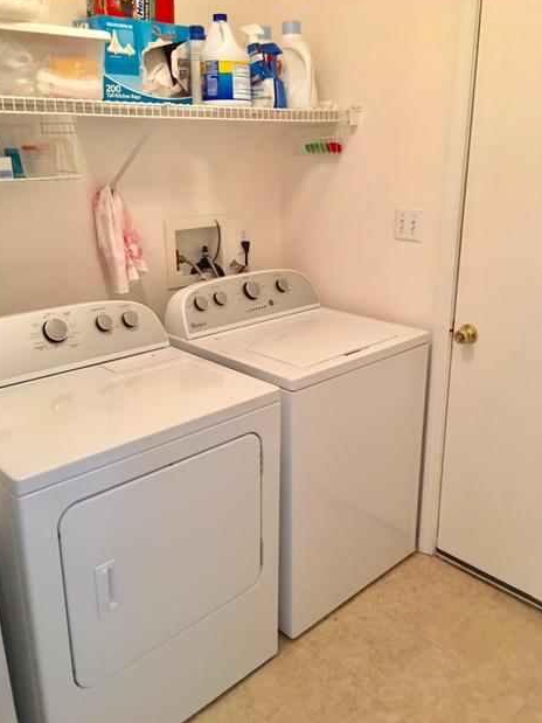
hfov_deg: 46.8
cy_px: 360
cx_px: 273
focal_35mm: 30
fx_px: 627
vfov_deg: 60.0
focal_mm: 4.15
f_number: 2.2
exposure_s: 1/10
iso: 80
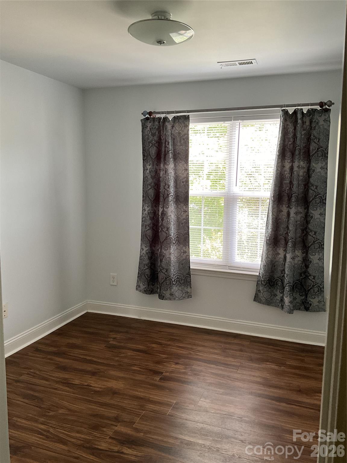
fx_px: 388
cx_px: 174
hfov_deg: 48.2
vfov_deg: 61.7
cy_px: 232
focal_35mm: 29
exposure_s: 1/60
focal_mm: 3
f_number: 1.8
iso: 100
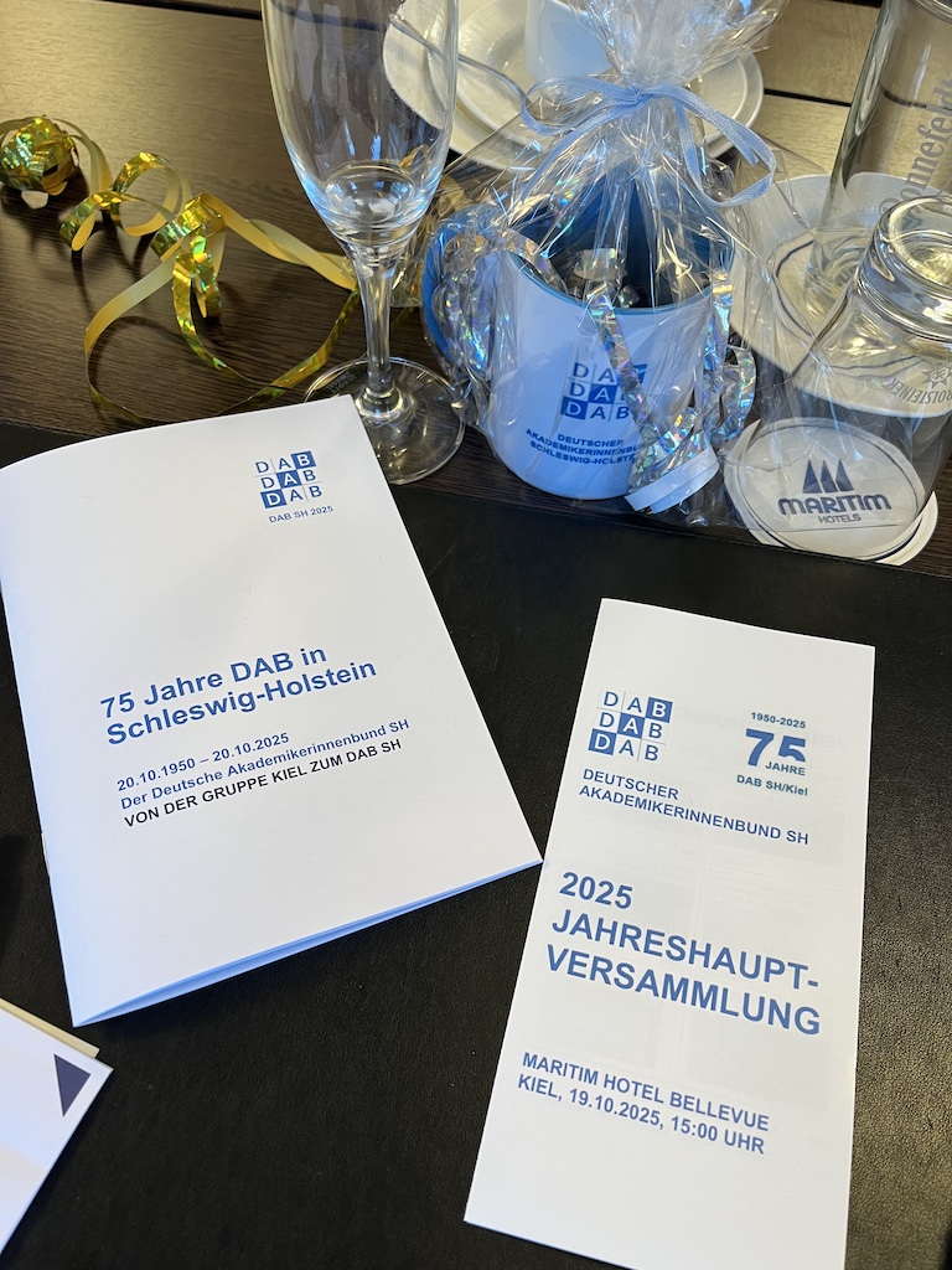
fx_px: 953
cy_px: 635
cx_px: 476
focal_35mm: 26
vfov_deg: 67.3
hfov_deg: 53.1
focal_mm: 5.1
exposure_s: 1/50
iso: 80
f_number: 1.6
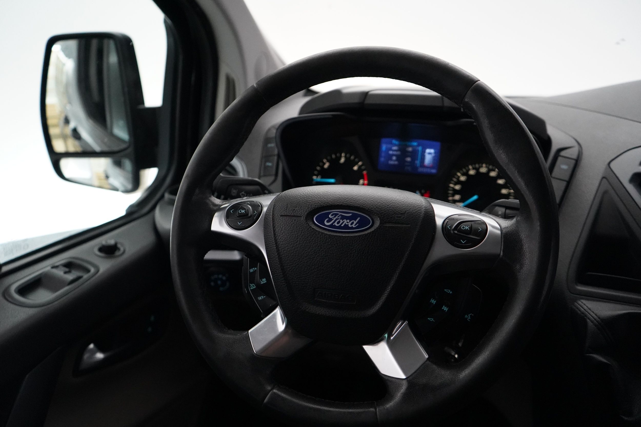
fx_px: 499
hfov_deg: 65.5
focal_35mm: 28
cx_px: 320
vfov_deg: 46.4
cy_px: 214
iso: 10000
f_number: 3.5
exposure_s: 1/160
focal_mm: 28
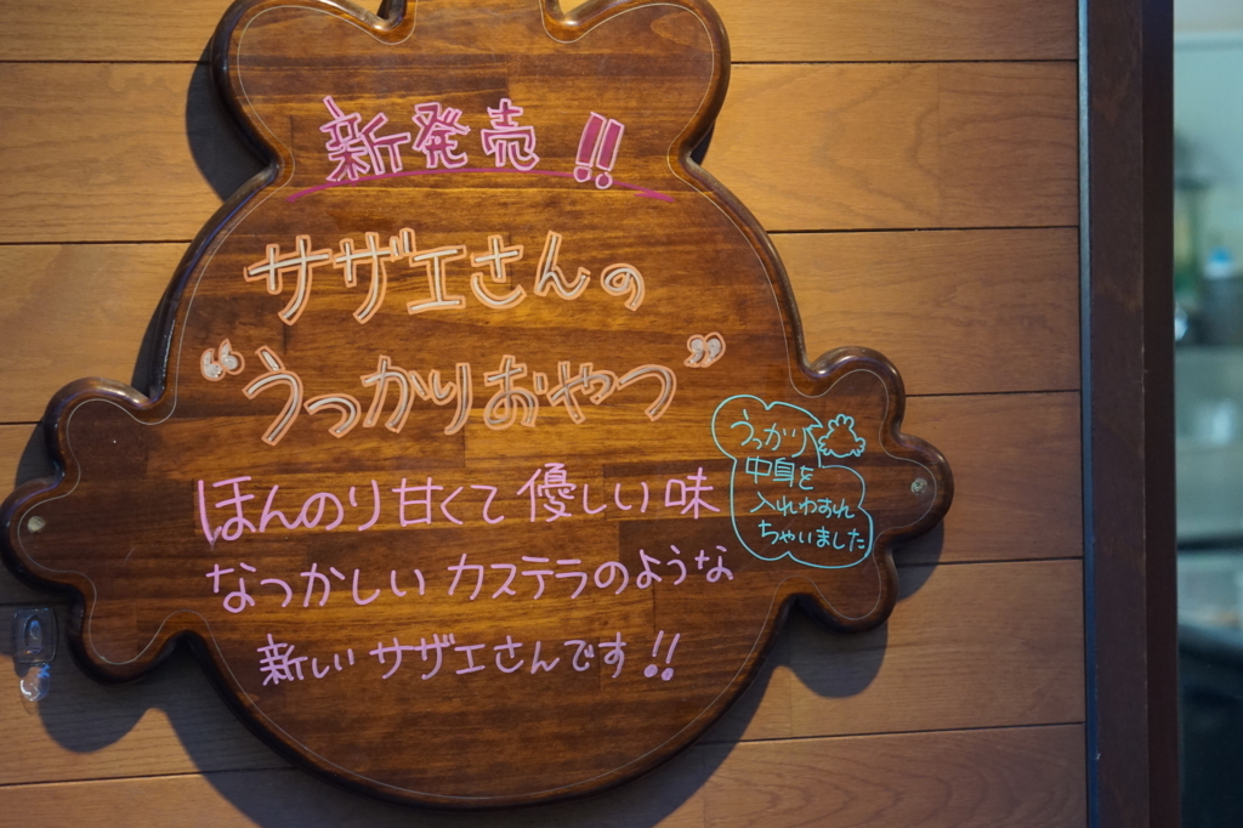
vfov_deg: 18.2
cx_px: 622
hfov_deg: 27.0
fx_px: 2589
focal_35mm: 75
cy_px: 414
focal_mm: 50
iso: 1600
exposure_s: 1/160
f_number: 4
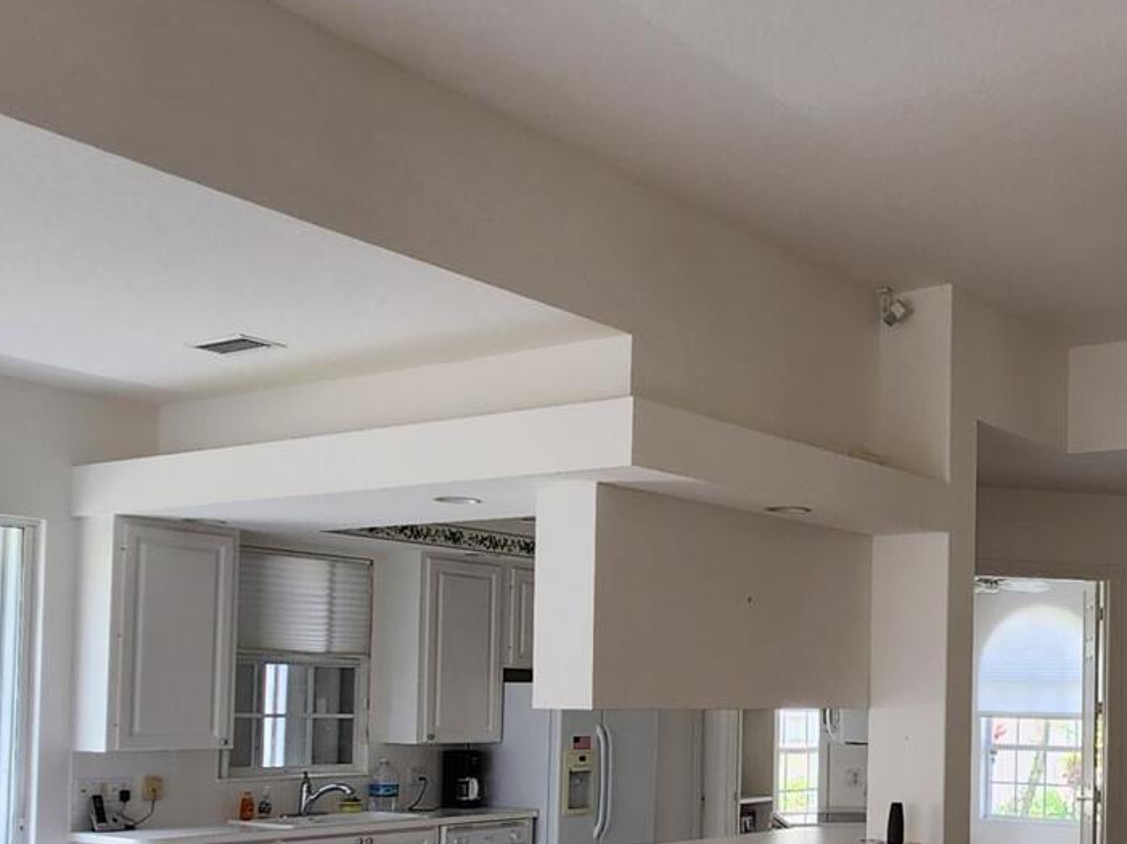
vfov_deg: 36.4
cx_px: 1005
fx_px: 1237
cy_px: 672
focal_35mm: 38
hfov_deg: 44.7
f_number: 2.2
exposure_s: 1/120
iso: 80
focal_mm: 2.2
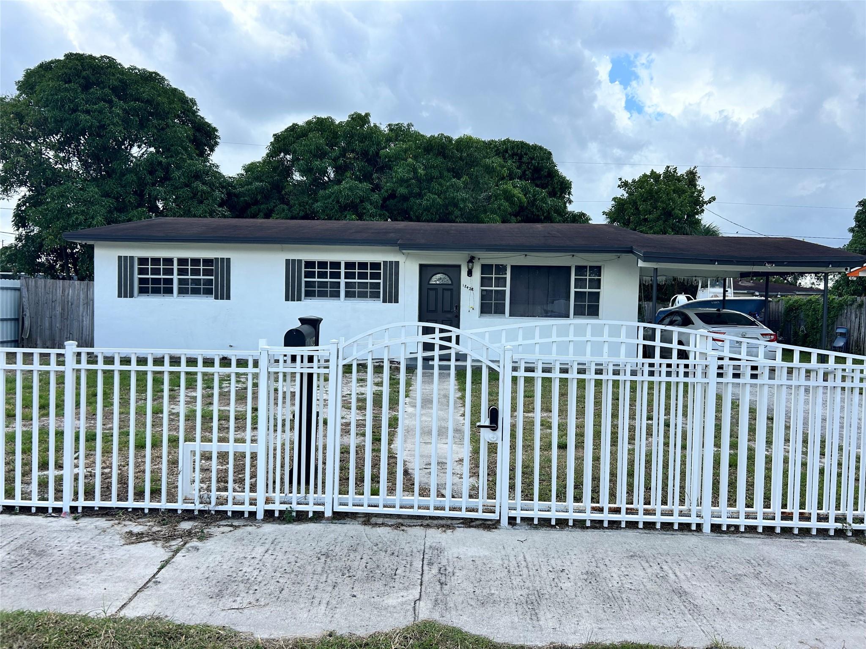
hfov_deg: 67.3
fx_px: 650
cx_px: 433
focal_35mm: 26
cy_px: 324
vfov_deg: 53.1
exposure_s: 1/1808
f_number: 1.5
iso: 50
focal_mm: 5.7
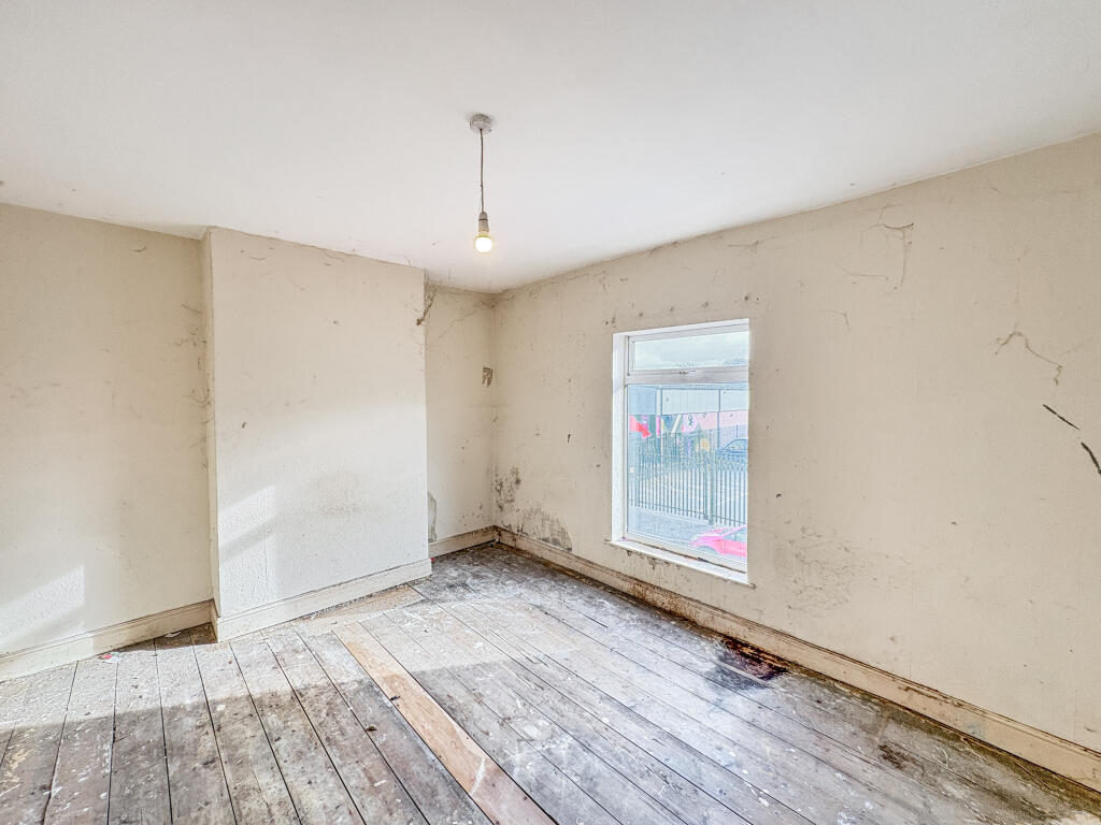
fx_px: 445
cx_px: 550
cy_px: 412
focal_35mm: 14
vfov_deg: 85.7
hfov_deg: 102.1
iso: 250
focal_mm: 2.22
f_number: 2.2
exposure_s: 1/100
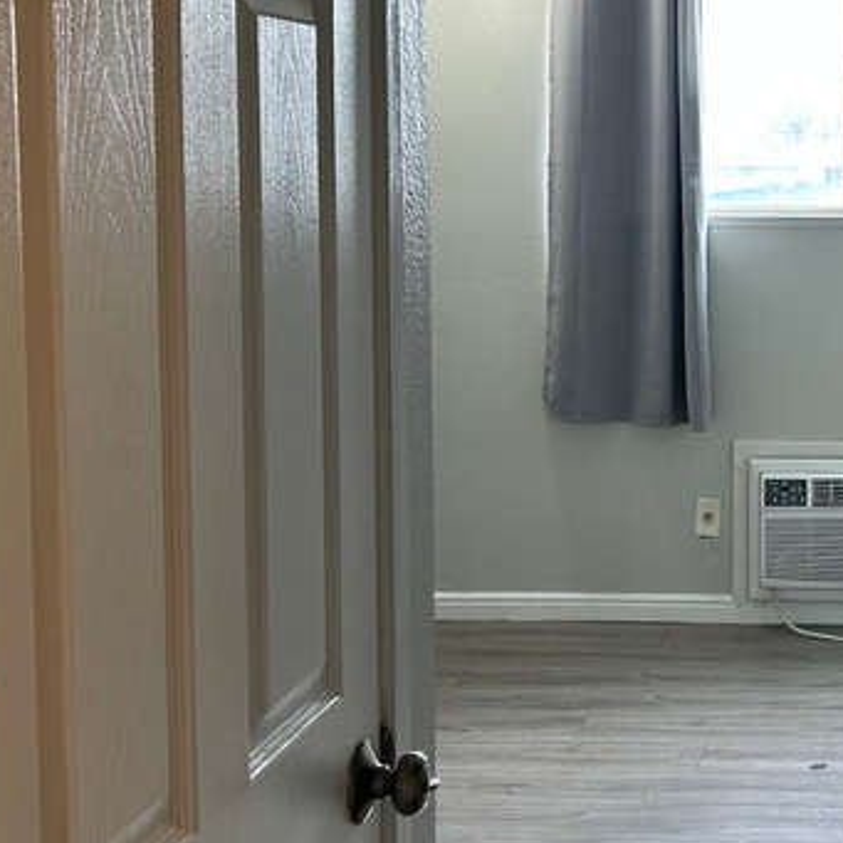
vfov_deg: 24.9
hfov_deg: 23.5
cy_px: 311
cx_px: 917
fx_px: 1901
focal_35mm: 69
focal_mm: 5.7
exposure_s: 1/120
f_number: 1.5
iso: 64
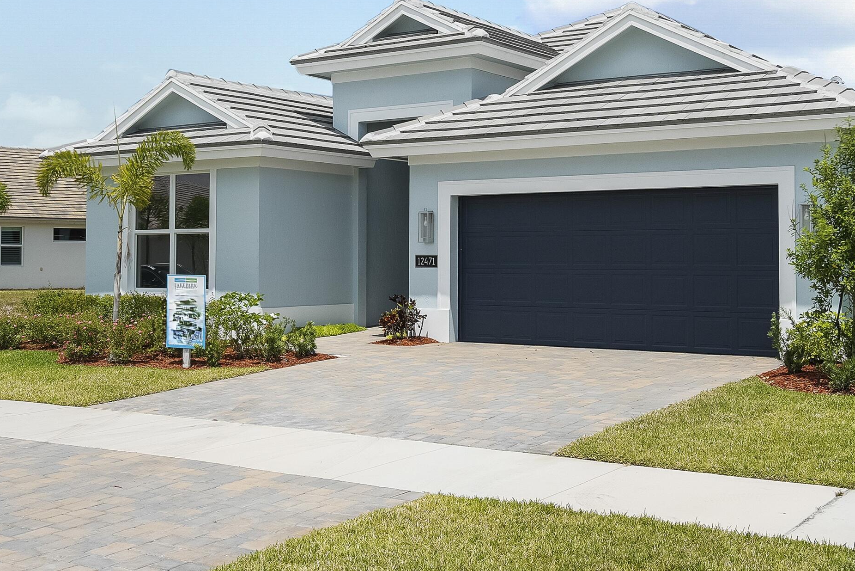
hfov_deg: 41.9
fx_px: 1116
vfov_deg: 28.6
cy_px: 227
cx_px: 459
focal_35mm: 47
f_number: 8
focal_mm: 29
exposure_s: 1/640
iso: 1600
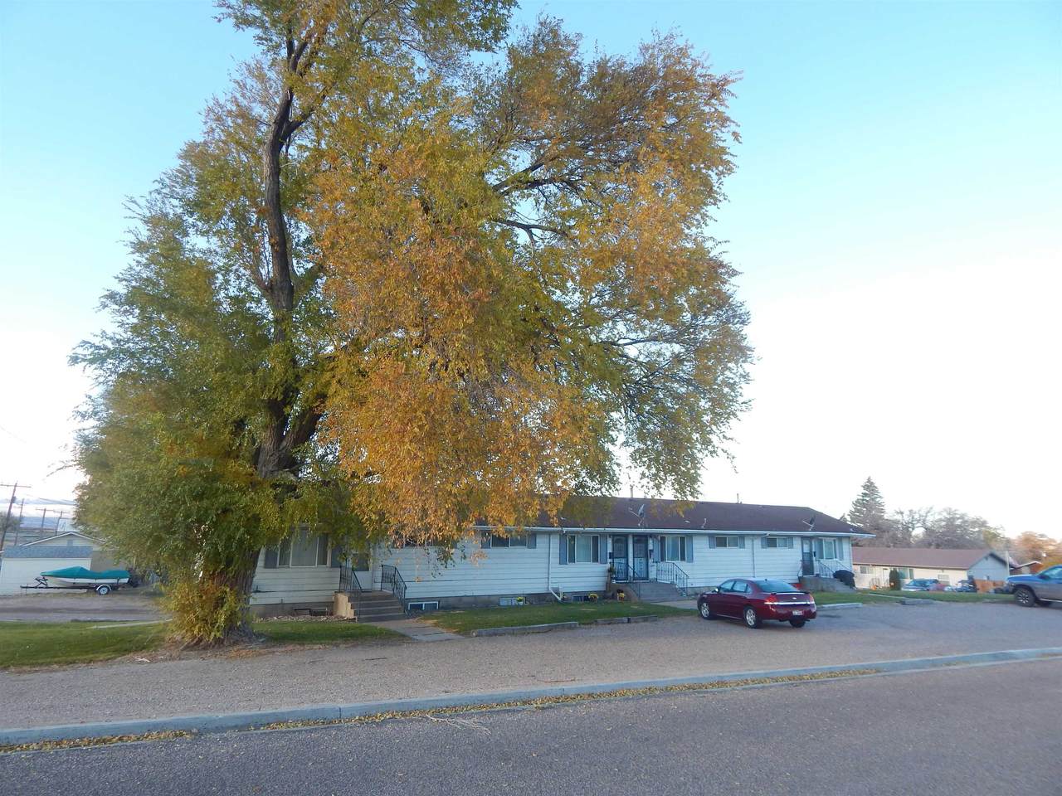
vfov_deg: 61.1
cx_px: 531
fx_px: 675
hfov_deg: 76.4
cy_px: 398
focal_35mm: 22
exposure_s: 1/250
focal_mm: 4
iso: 125
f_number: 3
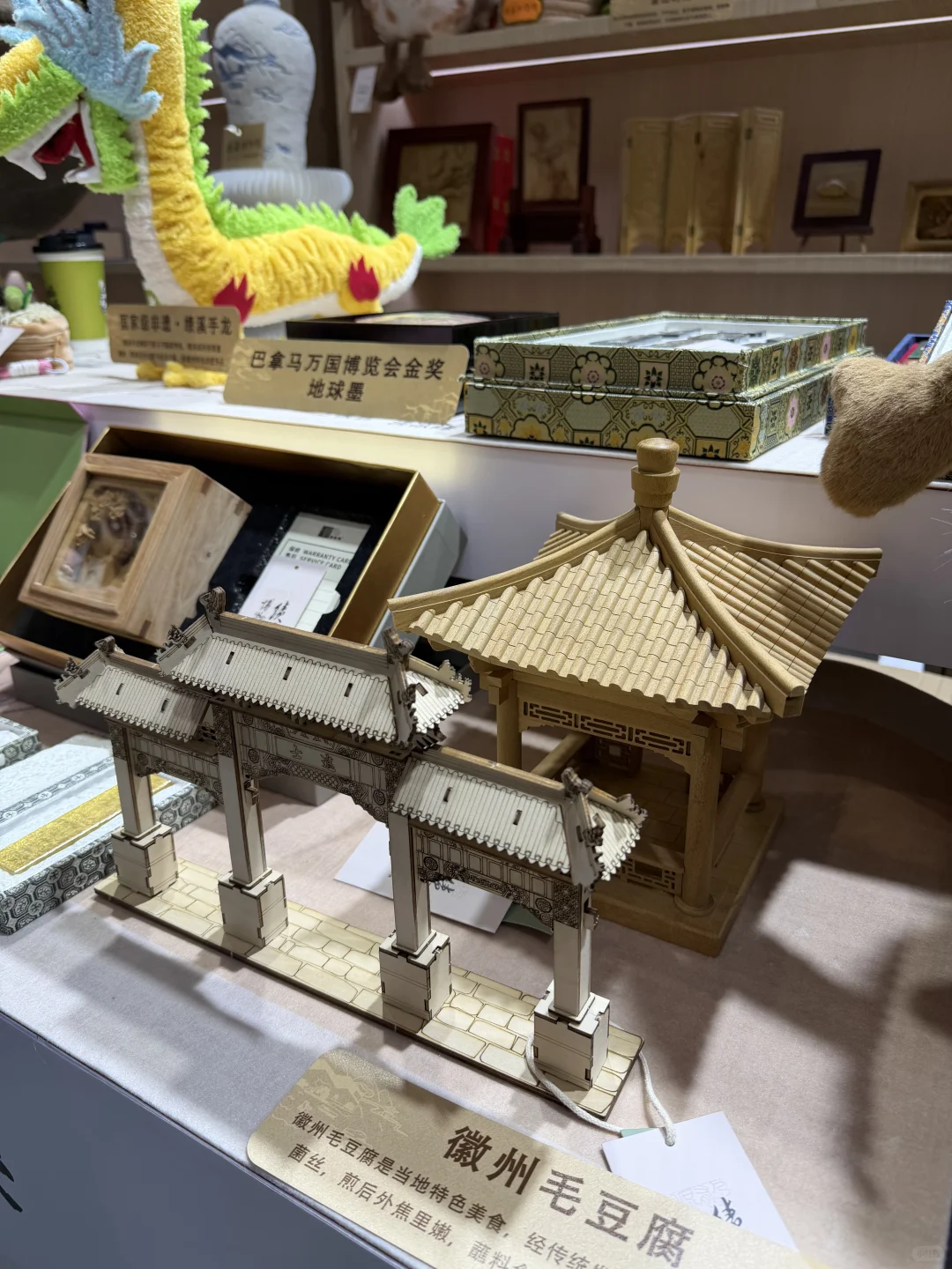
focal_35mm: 24
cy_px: 634
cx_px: 476
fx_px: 880
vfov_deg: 71.6
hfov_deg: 56.8
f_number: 1.78
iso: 80
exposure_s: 1/342
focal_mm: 6.76
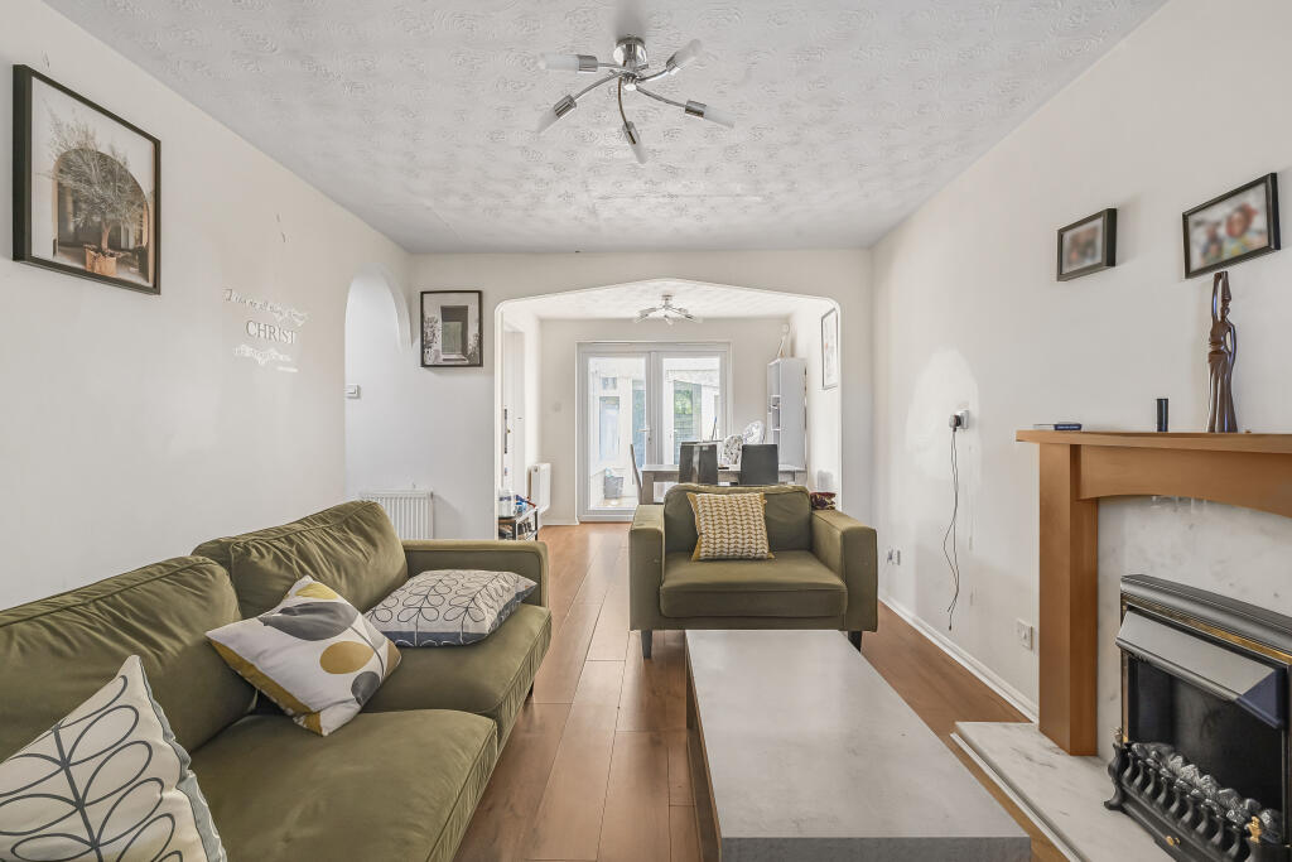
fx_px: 592
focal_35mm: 16
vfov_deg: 72.1
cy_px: 431
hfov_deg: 95.0
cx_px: 646
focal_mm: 16.5
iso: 800
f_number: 13
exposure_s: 1/6
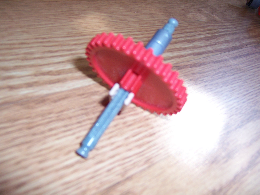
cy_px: 98
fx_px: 248
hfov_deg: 55.4
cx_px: 130
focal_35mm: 33
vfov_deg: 42.9
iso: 140
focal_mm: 5.5
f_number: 2.8
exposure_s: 1/60
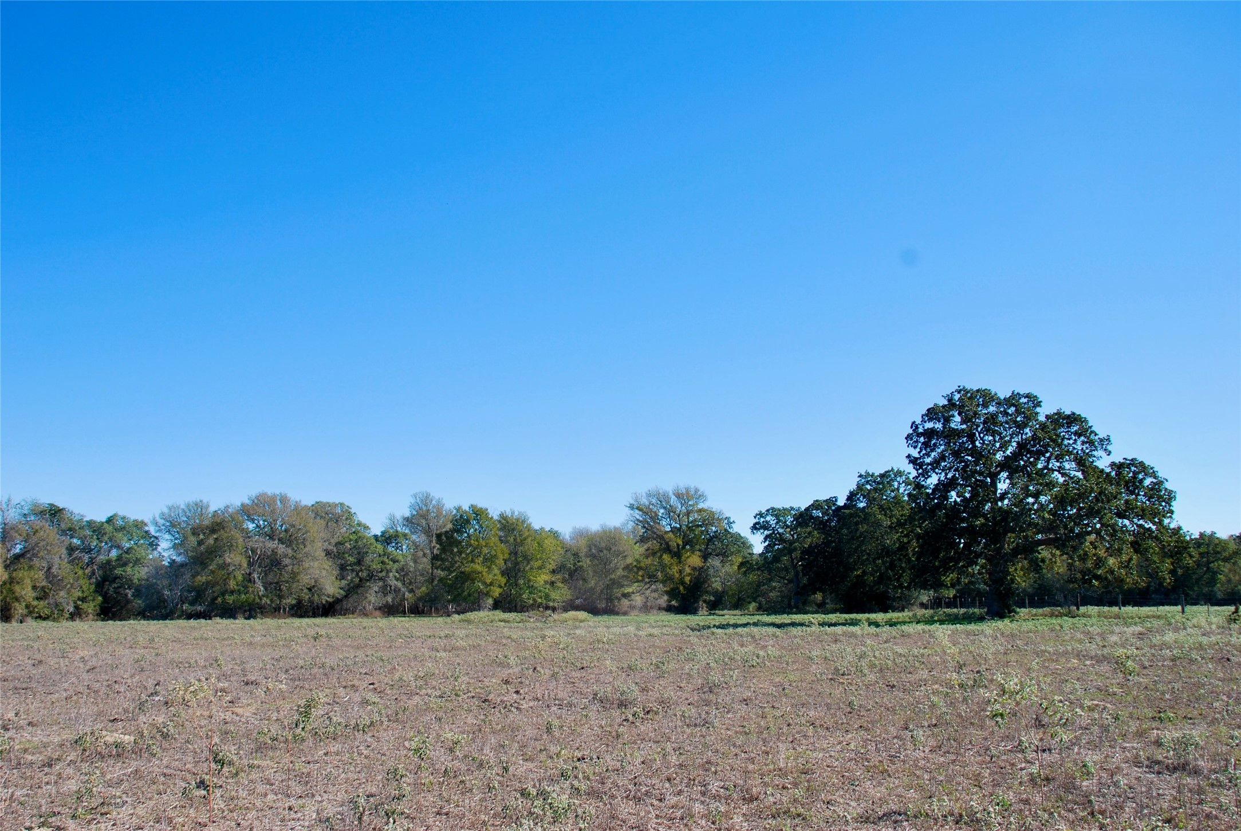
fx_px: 1139
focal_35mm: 33
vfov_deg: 40.1
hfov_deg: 57.2
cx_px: 620
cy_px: 416
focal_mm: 22
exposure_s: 1/250
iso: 100
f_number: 8
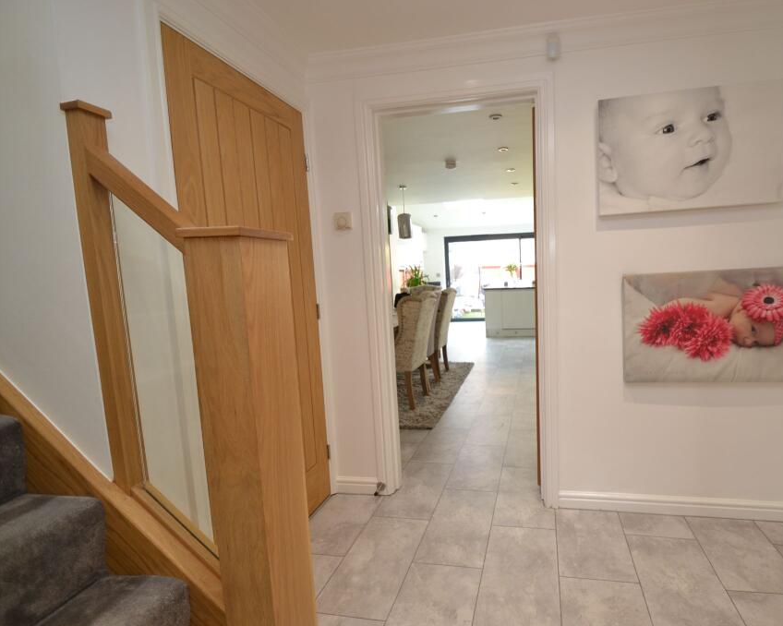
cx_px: 471
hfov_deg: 88.5
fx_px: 394
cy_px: 313
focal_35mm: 17
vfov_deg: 77.0
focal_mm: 10
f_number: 4
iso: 400
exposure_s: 1/60
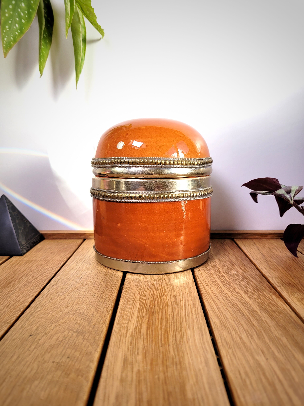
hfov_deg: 53.1
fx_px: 304
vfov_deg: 67.3
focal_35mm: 26
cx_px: 152
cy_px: 203
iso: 40
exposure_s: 1/1314
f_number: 1.8
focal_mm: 5.4
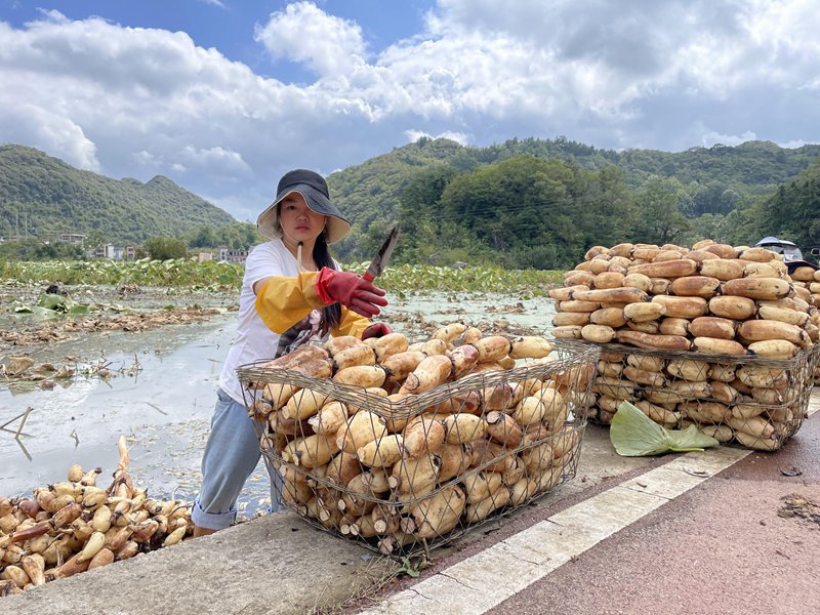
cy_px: 308
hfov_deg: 67.3
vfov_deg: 53.1
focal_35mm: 26
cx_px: 410
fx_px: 616
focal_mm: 4.2
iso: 32
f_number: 1.6
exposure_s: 1/2132
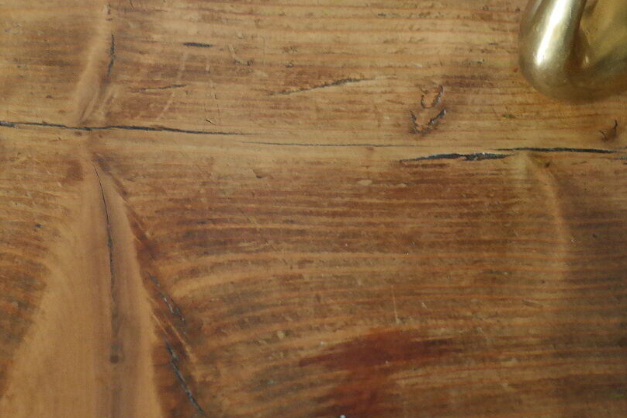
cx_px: 136
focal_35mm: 92
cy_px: 129
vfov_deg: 14.8
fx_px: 1602
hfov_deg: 21.9
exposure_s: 1/30
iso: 1600
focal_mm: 28
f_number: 5.6
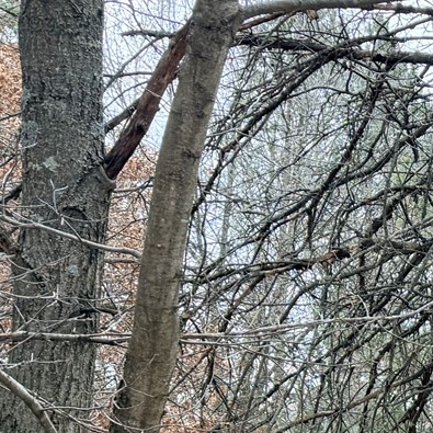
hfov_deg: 12.7
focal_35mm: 110
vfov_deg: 15.4
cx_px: 1001
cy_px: 474
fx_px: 1557
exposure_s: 1/501
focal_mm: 6.76
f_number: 1.78
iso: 100
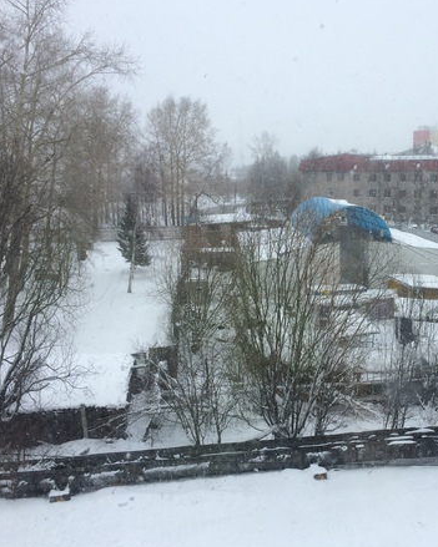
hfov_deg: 36.4
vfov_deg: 45.8
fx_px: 648
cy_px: 274
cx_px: 331
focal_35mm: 40
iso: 32
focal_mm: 4.12
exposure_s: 1/873
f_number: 2.2
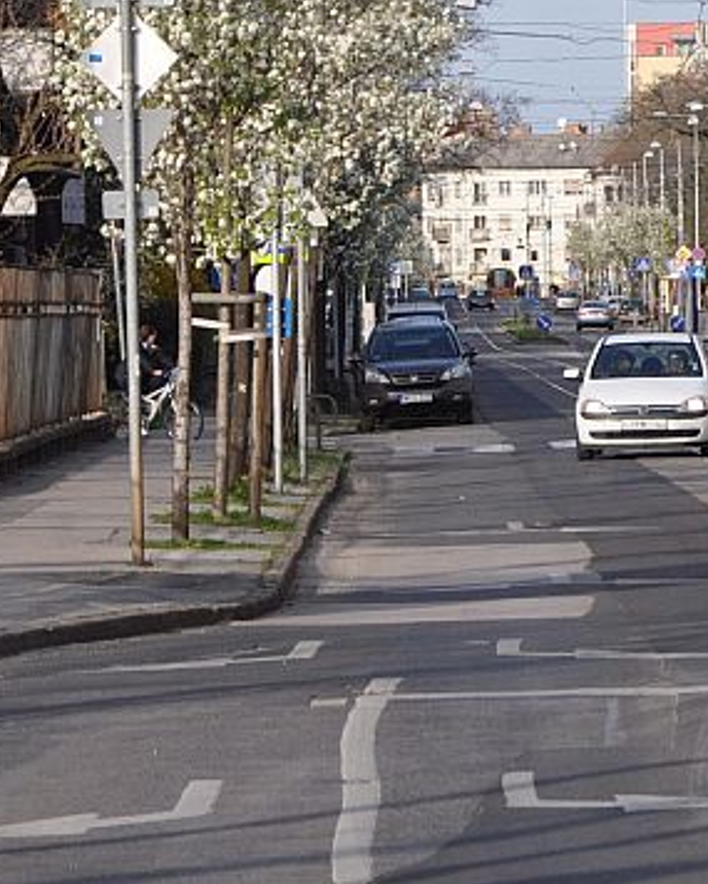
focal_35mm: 317
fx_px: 8310
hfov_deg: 4.8
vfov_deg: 6.1
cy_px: 70
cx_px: 1115
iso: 400
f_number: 5.3
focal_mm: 75
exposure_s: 1/1250
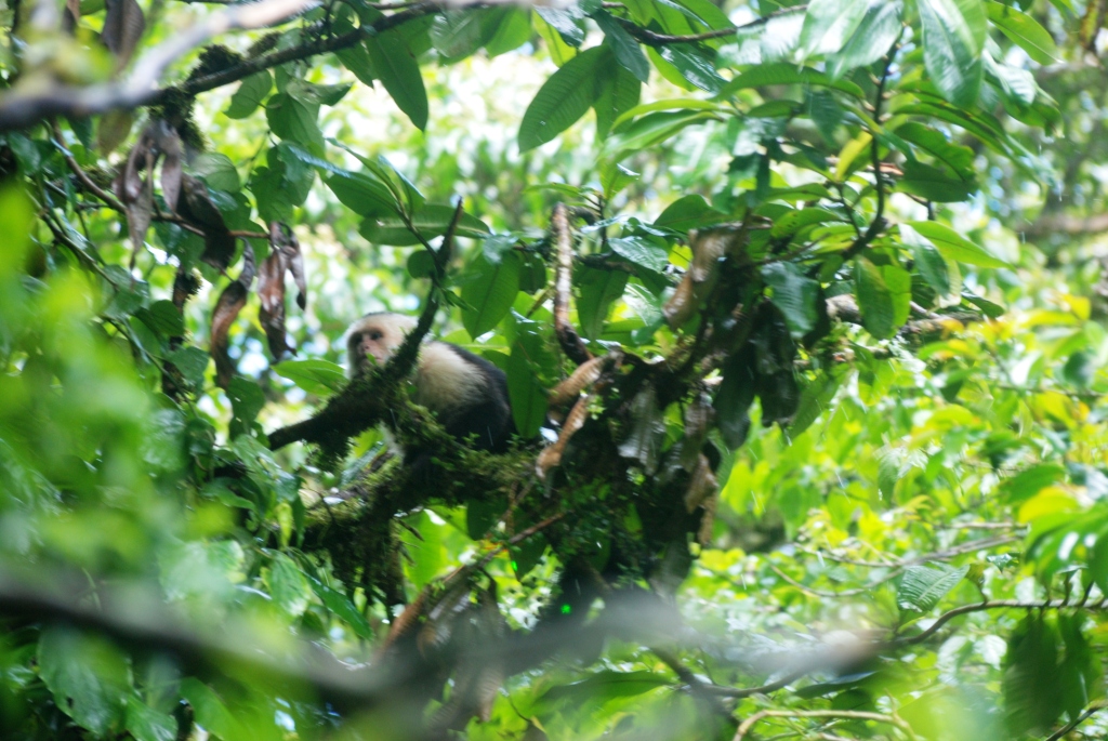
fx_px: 7856
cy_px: 370
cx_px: 554
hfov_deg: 8.1
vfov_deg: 5.4
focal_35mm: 255
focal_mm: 170
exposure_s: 1/80
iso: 400
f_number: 4.8
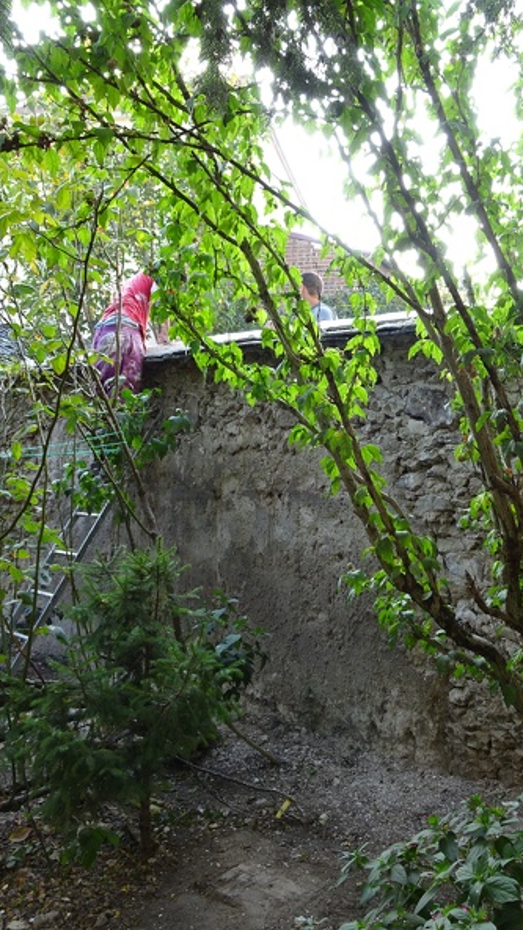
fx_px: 863
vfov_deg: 56.6
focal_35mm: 35
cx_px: 327
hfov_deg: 33.6
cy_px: 465
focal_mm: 4.1
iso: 80
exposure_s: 1/60
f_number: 3.5
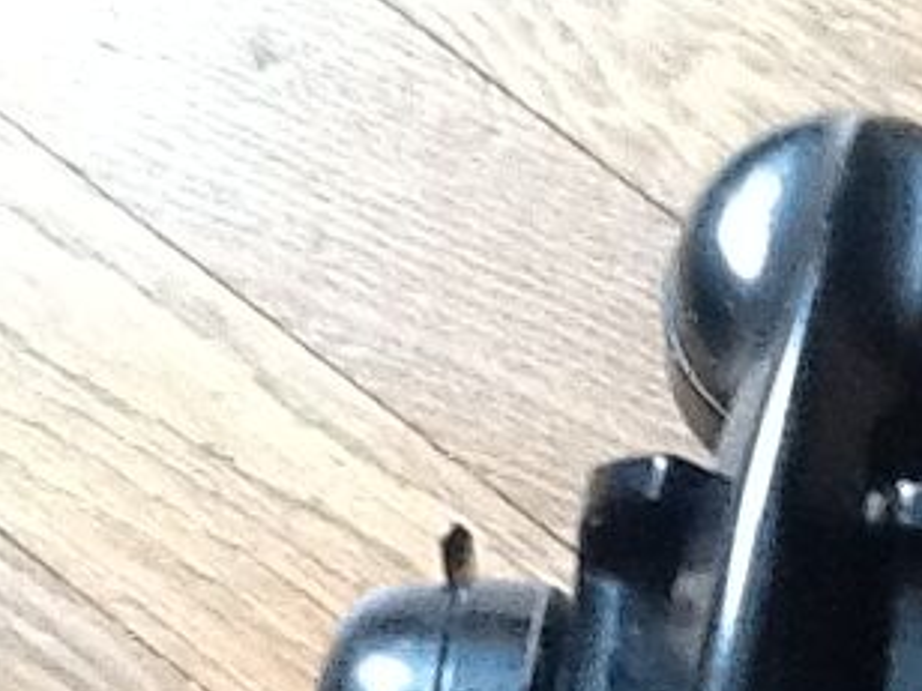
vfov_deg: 10.5
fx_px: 3649
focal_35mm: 137
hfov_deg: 14.1
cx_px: 1024
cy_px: 945
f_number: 2.4
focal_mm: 2.03
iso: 250
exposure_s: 1/30
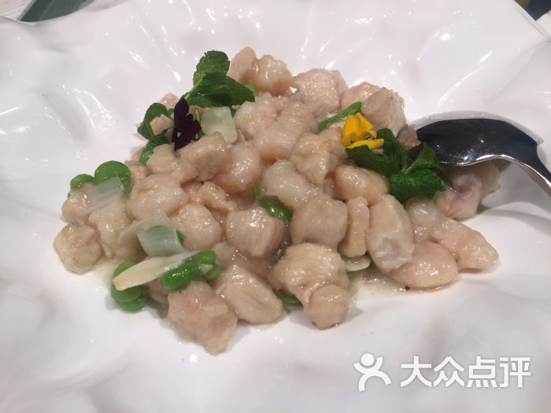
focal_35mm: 29
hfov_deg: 61.7
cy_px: 206
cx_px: 276
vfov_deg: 48.2
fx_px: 462
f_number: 2.2
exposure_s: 1/50
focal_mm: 4.15
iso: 32
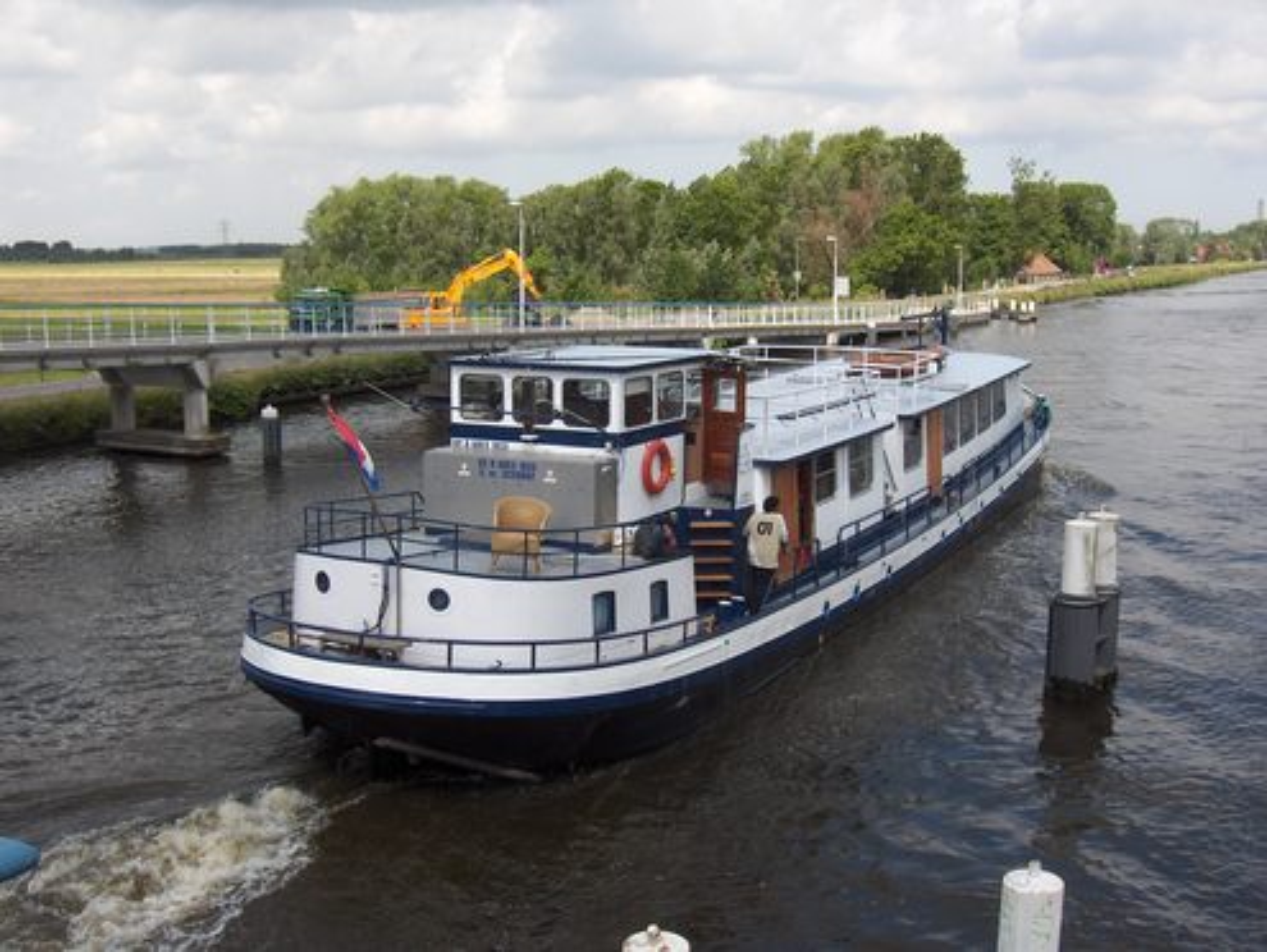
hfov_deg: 47.8
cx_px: 634
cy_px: 476
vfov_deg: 36.9
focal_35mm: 39
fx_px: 1429
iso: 100
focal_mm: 8
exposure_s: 1/503
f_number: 4.8
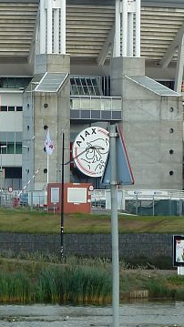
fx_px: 2584
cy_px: 103
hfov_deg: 4.1
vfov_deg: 7.2
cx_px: 143
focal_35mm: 298
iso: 80
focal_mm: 15.8
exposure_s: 1/125
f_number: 4.3
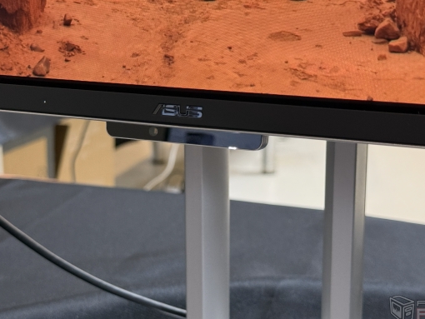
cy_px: 140
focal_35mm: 63
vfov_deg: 23.3
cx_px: 188
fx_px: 774
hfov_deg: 30.7
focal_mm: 6.76
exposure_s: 1/60
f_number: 1.78
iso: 200
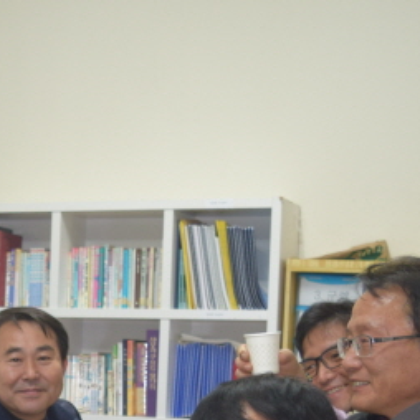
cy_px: 485
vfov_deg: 15.0
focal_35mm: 113
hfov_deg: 14.9
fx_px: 1551
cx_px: -98
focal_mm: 22
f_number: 3.8
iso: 400
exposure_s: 1/30
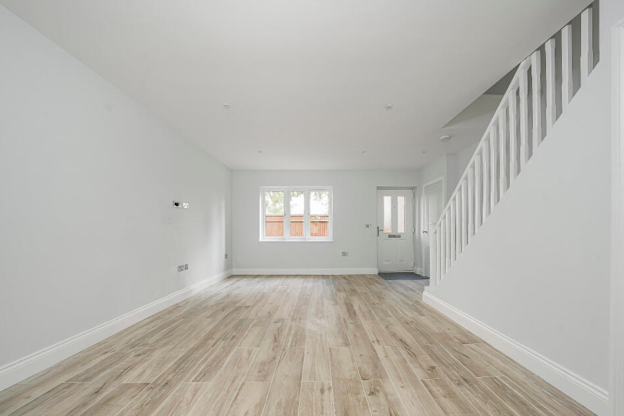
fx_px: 225
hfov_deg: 108.3
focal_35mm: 13
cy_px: 224
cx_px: 321
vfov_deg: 85.3
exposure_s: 1/6
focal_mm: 12
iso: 320
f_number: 9
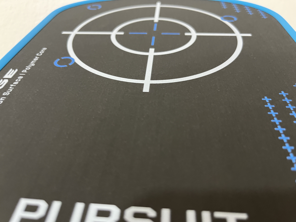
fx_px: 222
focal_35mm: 26
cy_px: 111
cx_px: 148
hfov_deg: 67.3
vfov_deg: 53.1
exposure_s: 1/40
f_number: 1.6
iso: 500
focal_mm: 5.1
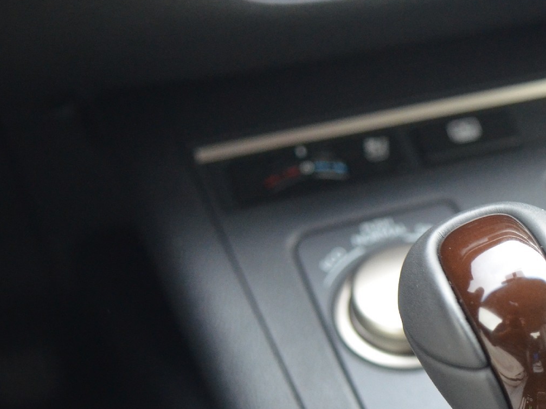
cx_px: 625
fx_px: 1296
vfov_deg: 17.8
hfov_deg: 22.3
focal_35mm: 82
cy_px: 336
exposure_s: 1/80
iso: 1600
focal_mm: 23
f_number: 2.8
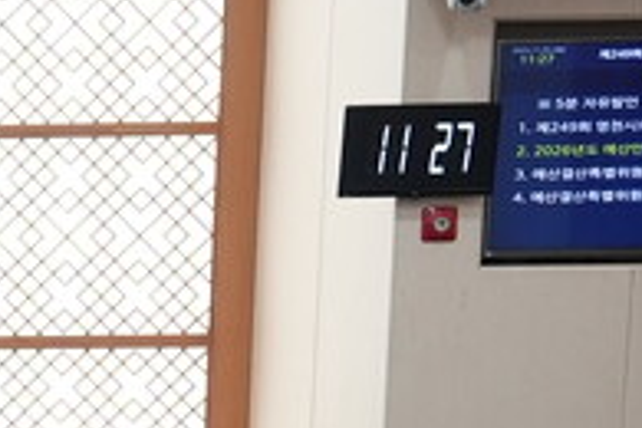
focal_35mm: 217
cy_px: 693
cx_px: -820
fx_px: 3870
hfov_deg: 8.7
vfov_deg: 6.2
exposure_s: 1/200
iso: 2500
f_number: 4.5
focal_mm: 44
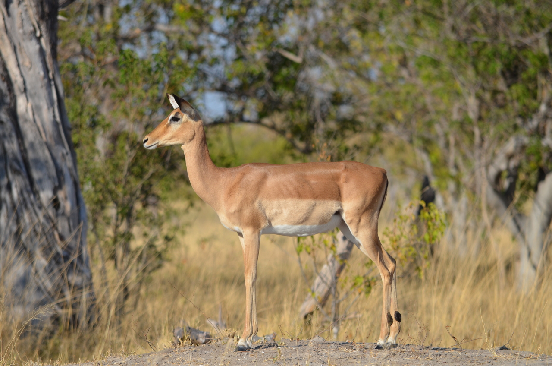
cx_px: 276
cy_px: 183
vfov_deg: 3.0
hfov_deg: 4.6
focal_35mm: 450
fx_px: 6886
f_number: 7.1
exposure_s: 1/800
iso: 200
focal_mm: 300
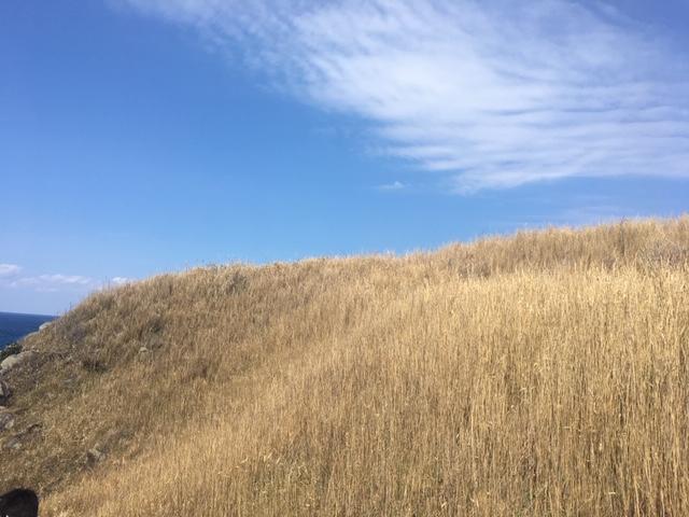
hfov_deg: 61.7
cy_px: 258
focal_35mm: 29
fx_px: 577
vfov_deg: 48.2
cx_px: 344
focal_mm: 4.2
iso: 25
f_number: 2.2
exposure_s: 1/2404
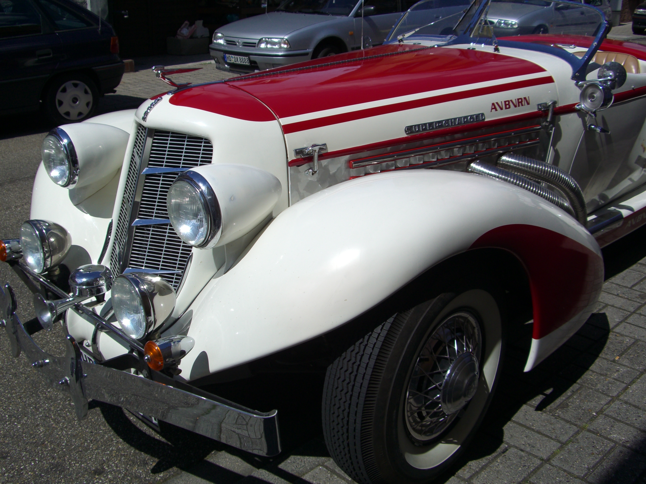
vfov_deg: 37.7
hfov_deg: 49.0
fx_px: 709
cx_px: 323
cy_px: 242
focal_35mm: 38
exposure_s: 1/800
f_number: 5.6
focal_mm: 7.9
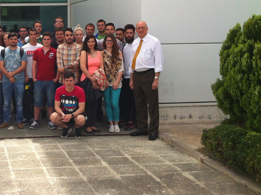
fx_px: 504
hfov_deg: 27.6
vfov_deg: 21.5
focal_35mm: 67
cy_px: 27
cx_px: 11
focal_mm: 3.85
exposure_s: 1/838
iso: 80
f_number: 2.8
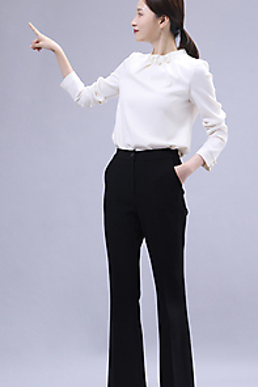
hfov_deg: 14.4
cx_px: 120
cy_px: 185
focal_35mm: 95
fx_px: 1020
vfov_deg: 21.4
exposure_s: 1/125
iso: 160
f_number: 8
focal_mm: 70
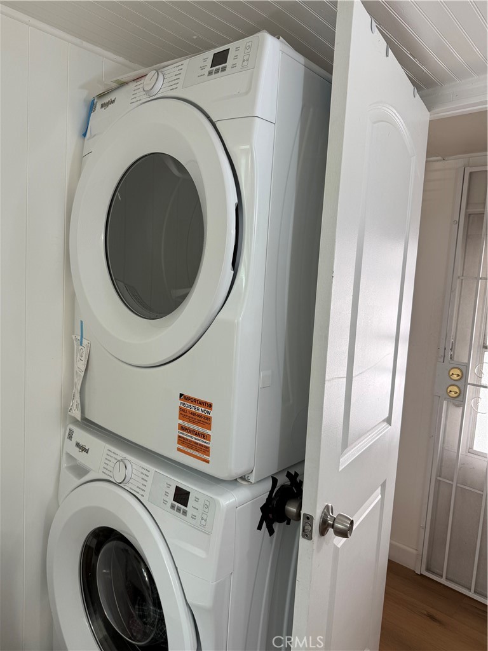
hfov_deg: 56.8
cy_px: 326
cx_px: 244
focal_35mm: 24
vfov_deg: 71.6
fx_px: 451
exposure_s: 1/120
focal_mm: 6.76
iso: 64
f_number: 1.78
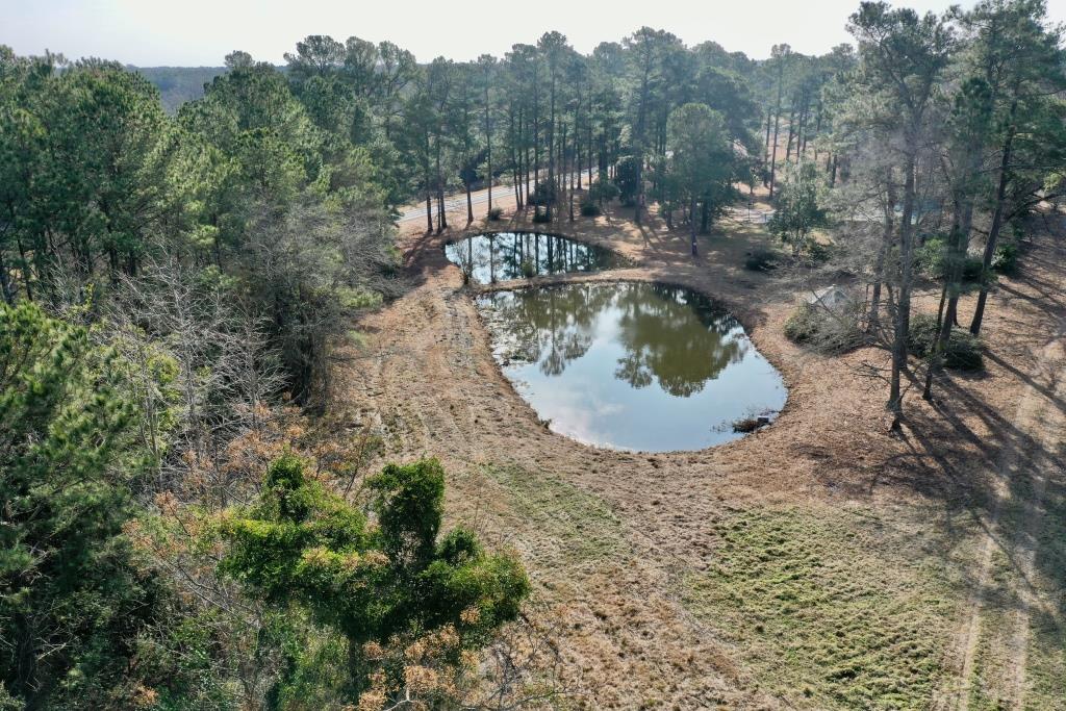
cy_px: 356
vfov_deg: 46.4
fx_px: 829
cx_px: 533
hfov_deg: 65.5
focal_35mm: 28
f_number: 6.3
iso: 100
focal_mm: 10.26
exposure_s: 1/500
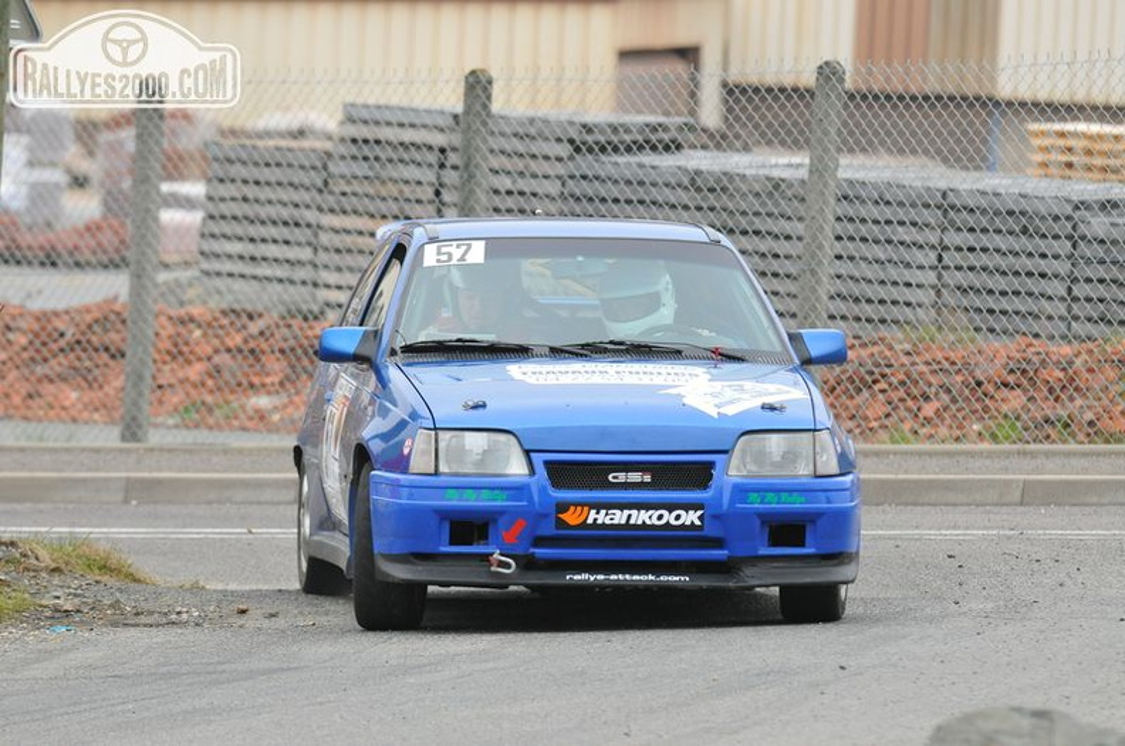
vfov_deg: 4.3
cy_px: 373
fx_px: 9826
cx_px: 562
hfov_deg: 6.6
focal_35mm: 315
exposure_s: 1/800
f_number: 5.6
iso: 1000
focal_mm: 210
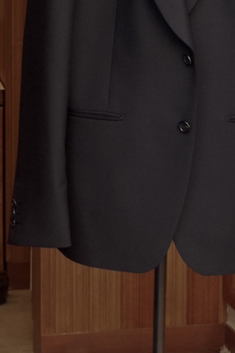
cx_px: 177
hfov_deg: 10.7
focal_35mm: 127
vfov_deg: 15.9
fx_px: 1247
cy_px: 25
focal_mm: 40
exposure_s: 1/125
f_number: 8
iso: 1600
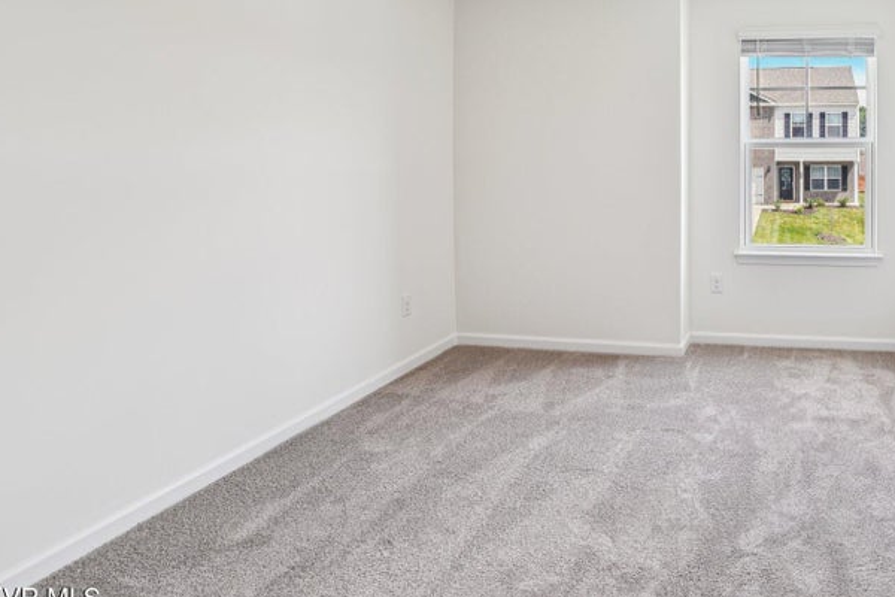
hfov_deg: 67.7
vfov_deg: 51.3
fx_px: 597
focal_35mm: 24
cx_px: 698
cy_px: 164
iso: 100
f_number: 11
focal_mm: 15
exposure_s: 1/25
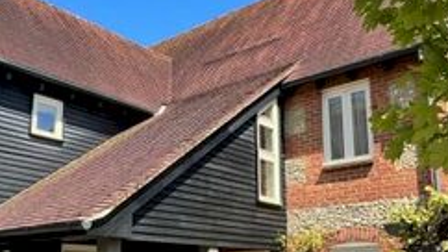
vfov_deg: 28.7
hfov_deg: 49.4
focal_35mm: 41
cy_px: 181
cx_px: 231
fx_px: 487
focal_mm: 1.57
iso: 32
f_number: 1.8
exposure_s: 1/550
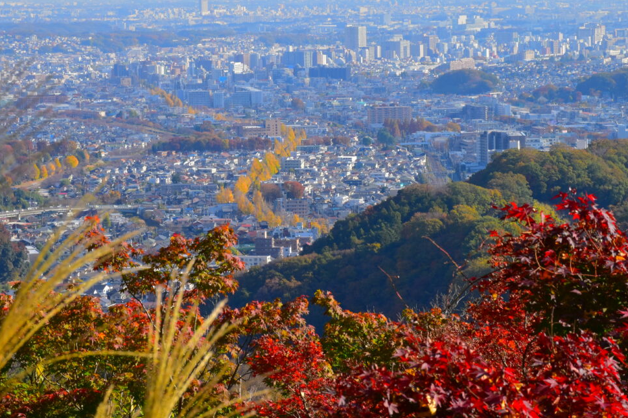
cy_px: 150
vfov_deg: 9.2
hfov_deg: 13.8
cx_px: 297
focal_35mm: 149
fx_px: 2593
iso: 100
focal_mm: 75
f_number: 16
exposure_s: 1/100
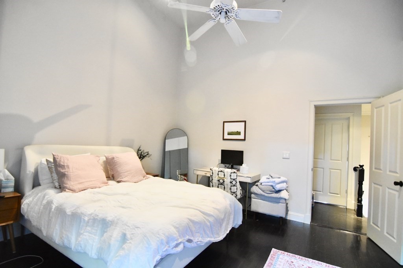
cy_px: 134
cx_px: 202
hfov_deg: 95.0
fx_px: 185
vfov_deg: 72.1
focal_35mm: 16
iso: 3200
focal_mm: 11
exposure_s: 1/60
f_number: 4
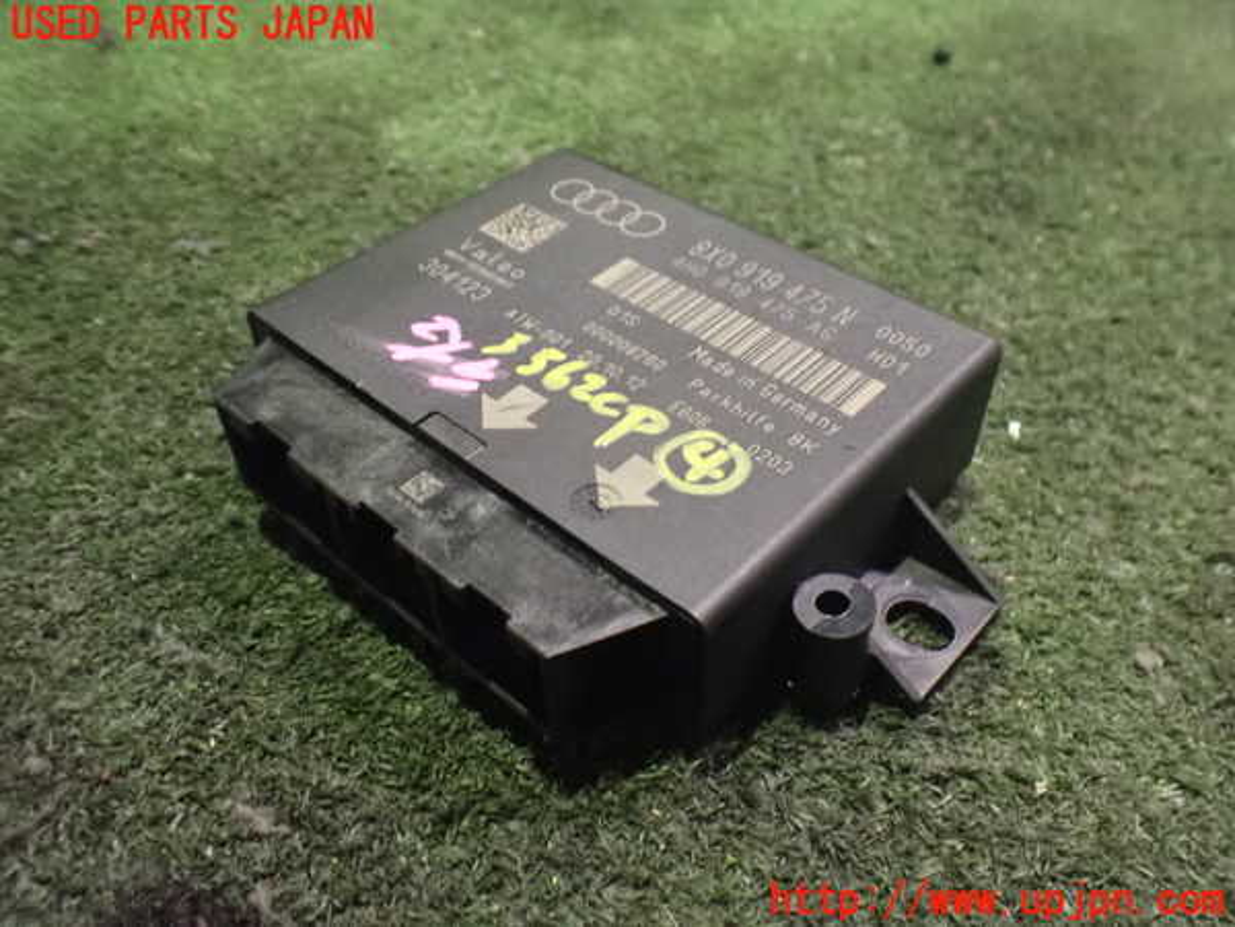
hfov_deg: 60.0
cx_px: 618
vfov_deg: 46.8
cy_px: 464
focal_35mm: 30
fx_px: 1070
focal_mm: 5.4
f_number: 2.3
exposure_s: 1/30
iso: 1600
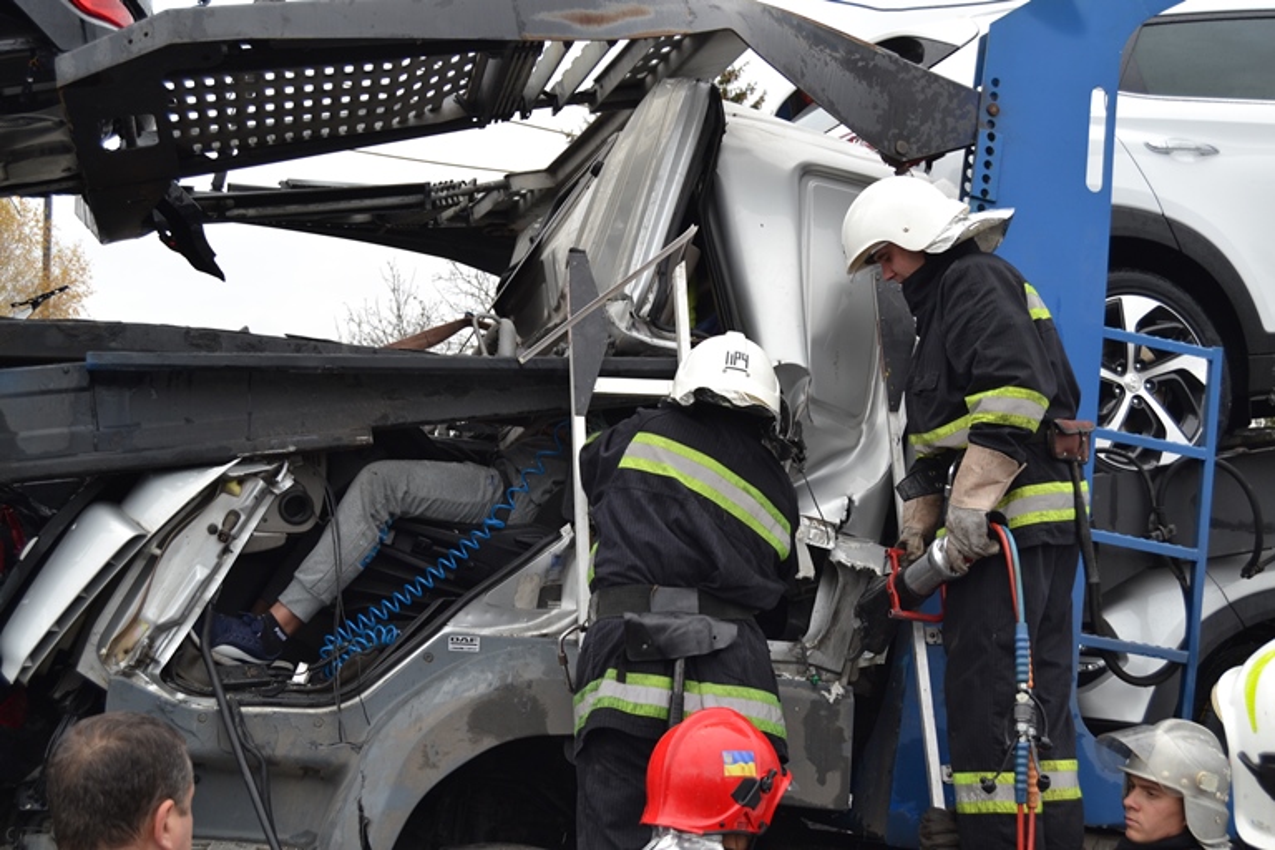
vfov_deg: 28.1
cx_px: 638
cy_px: 425
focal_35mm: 48
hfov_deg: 41.1
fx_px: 1700
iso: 250
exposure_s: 1/125
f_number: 5.6
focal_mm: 32
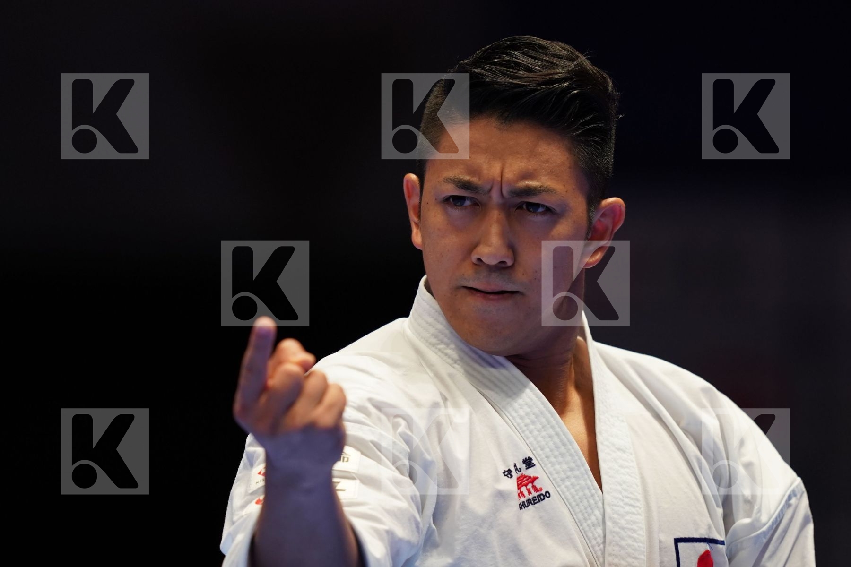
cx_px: 426
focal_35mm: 600
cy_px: 284
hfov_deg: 3.4
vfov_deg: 2.3
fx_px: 14182
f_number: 2.8
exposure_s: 1/500
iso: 1000
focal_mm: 400
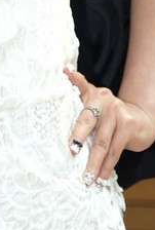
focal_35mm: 418
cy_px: -136
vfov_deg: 4.9
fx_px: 2679
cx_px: 24
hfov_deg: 3.3
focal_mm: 78
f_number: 4
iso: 100
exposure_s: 1/250
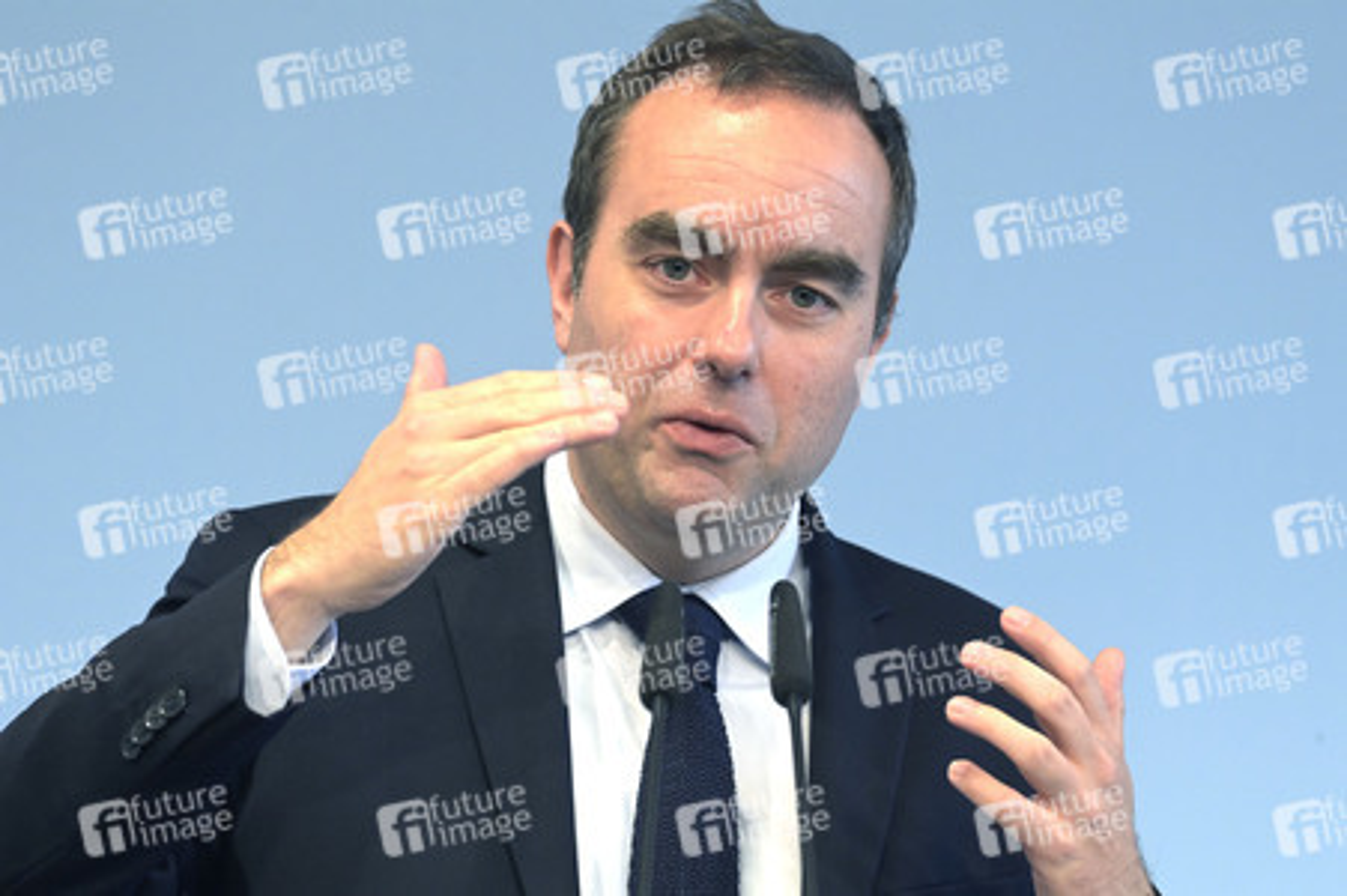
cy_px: 448
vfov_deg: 5.1
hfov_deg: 7.6
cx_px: 674
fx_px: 10095
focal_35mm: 270
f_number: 6.3
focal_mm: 270
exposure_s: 1/250
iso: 6400
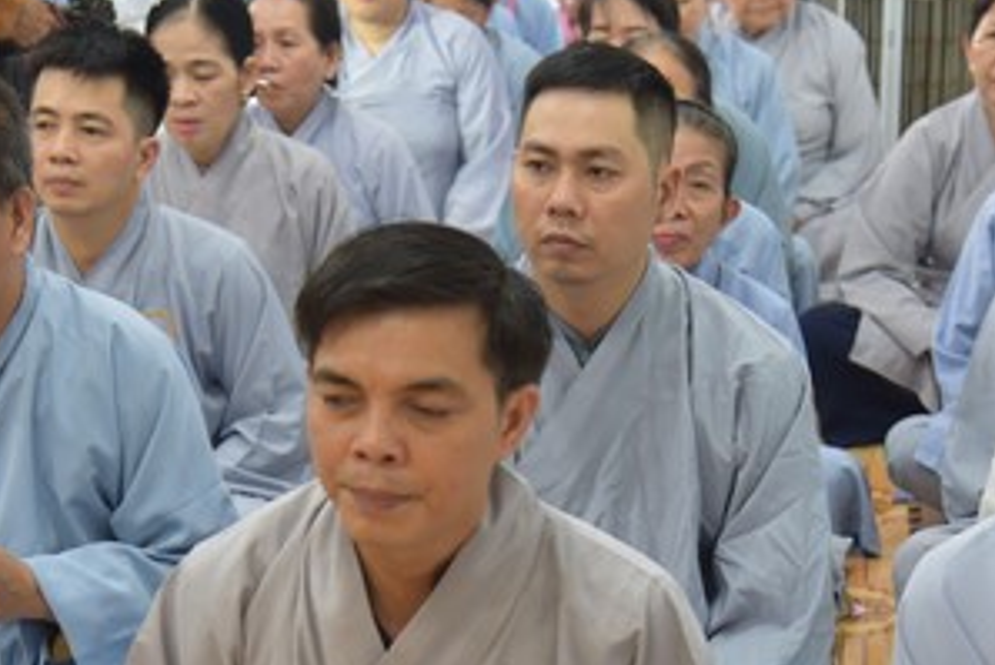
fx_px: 3014
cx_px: 504
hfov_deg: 18.7
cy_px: 675
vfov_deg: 12.4
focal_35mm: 109
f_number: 4
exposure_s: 1/60
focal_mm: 50
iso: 1000
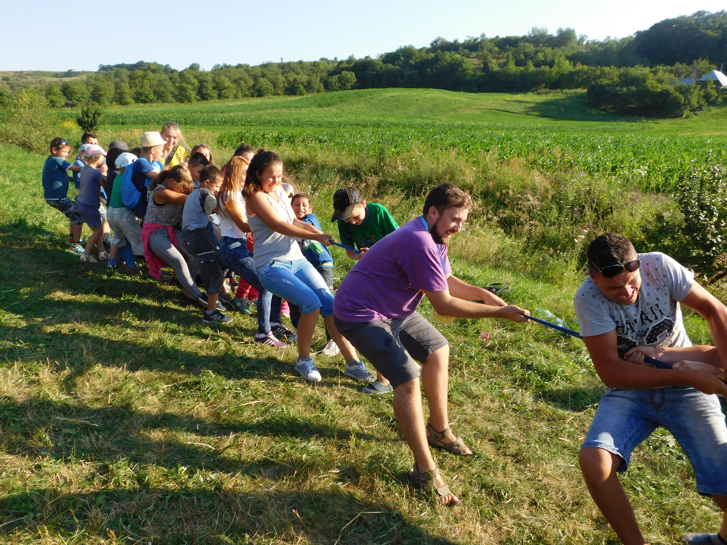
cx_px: 364
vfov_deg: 46.8
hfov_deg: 60.0
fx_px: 630
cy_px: 272
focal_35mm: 30
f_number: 3.2
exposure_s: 1/640
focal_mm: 5.3
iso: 125
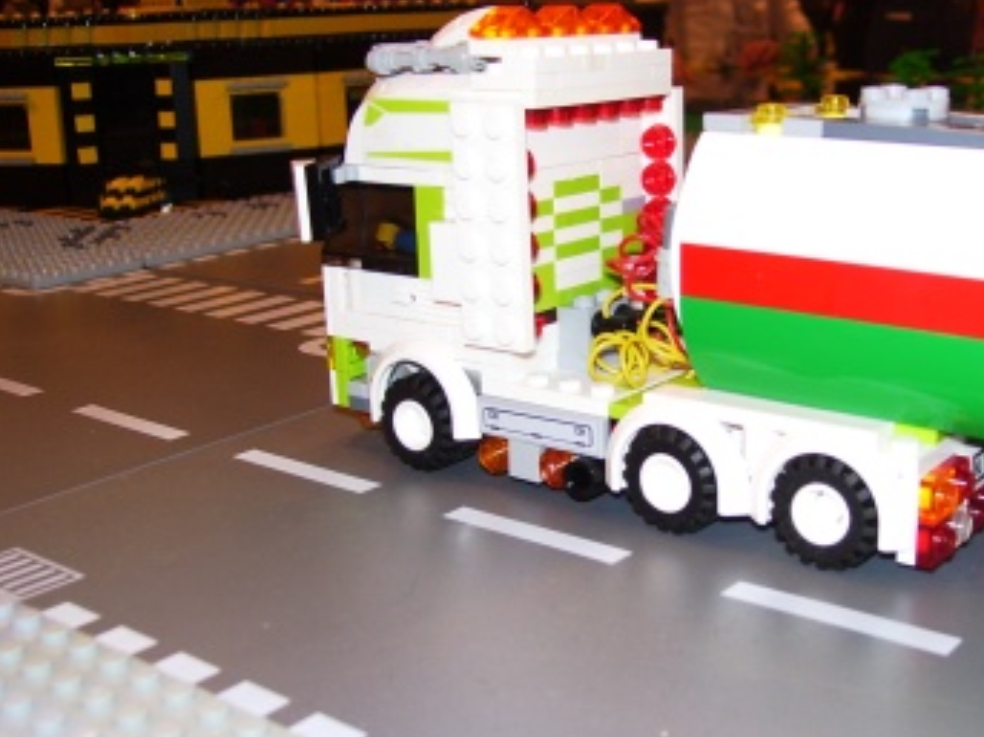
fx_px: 1336
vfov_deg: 30.8
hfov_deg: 40.2
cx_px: 605
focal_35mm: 47
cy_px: 410
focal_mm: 6
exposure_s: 1/60
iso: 80
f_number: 2.7
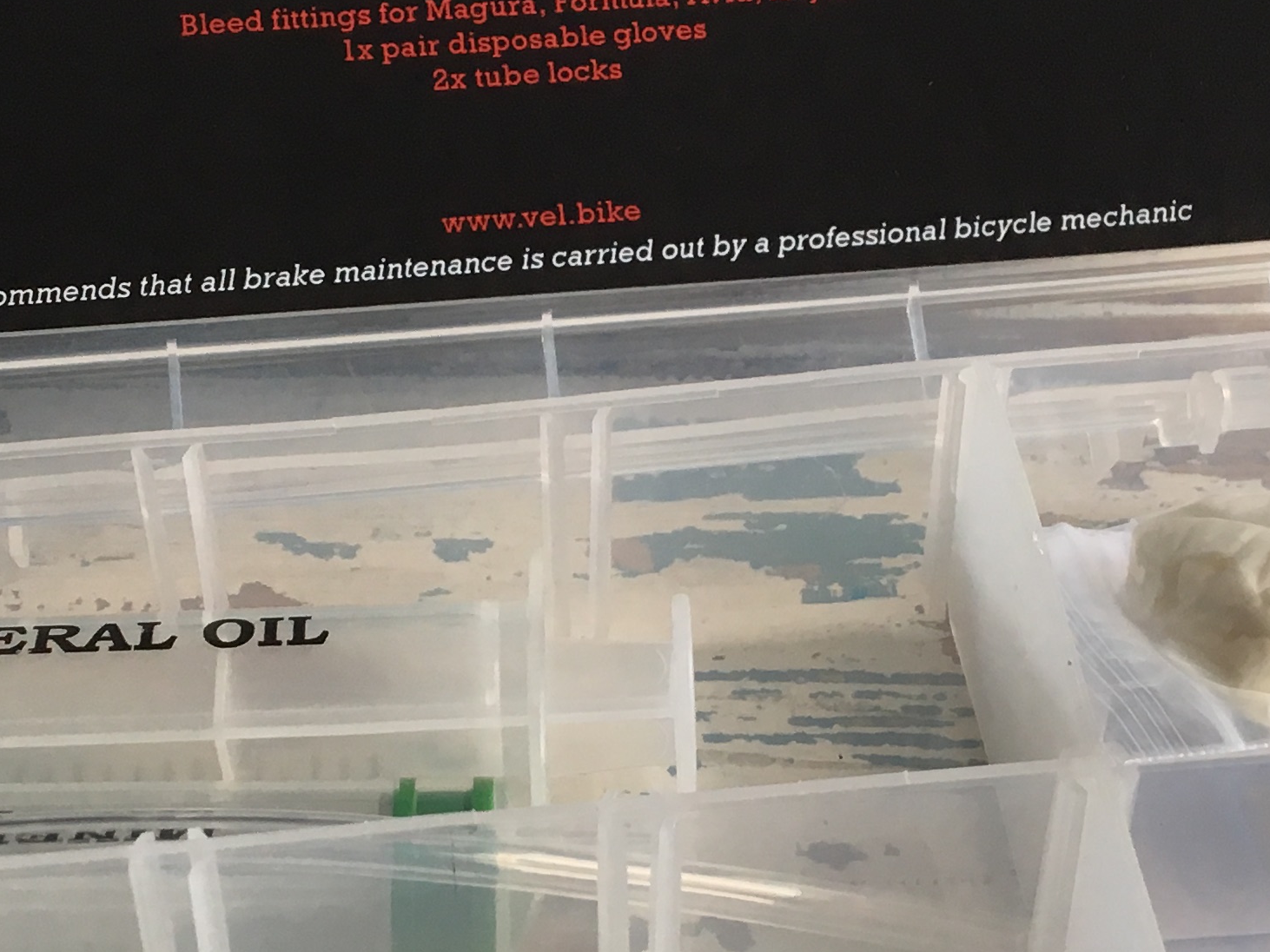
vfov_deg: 18.4
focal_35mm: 80
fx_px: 2935
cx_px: 592
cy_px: 620
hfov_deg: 24.4
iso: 32
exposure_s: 1/33
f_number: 2.2
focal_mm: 4.15
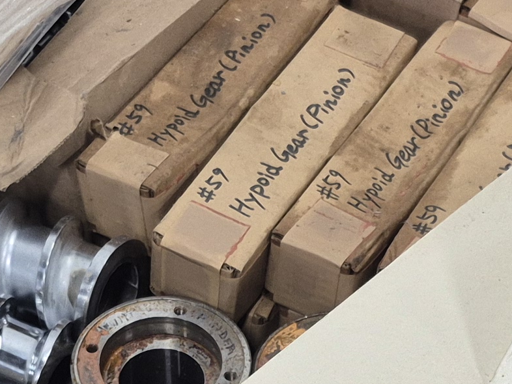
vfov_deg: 12.0
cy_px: 610
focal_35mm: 117
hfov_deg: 16.8
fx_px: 1731
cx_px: 235
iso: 250
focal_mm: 5.4
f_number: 1.8
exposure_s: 1/120
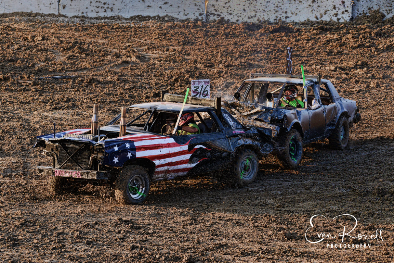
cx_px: 197
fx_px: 2845
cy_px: 132
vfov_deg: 5.3
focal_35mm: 260
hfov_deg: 7.9
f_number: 9
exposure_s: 1/400
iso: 800
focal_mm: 260
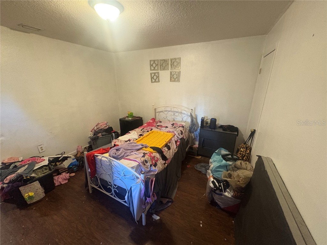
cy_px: 122
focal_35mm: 14
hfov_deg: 102.1
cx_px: 164
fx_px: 132
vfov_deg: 85.7
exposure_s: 1/60
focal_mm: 2.22
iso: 640
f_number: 2.2
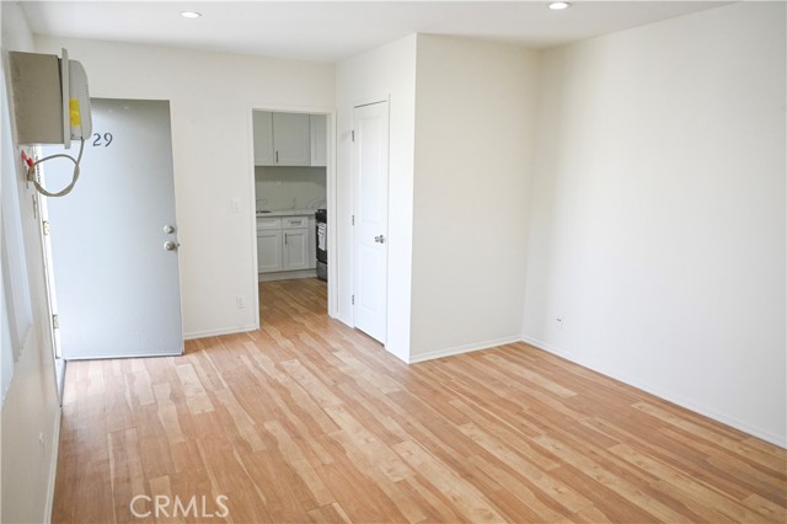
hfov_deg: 73.8
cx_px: 394
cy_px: 262
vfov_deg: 53.1
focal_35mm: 24
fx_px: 524
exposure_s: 1/160
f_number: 9
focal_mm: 24
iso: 2000
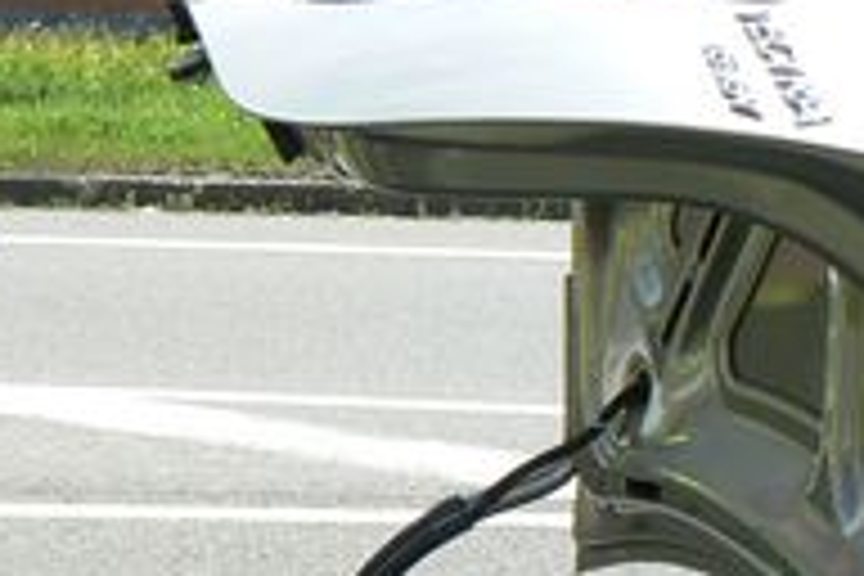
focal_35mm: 125
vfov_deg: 10.9
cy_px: 590
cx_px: -526
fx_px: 3000
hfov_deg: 14.9
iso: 100
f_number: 5.6
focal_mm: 6
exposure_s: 1/400
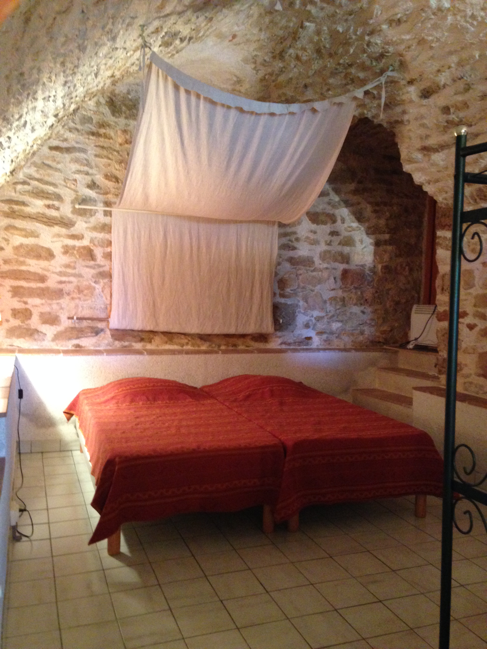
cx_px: 244
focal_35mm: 33
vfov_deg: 55.4
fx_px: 619
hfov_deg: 42.9
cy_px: 324
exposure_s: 1/15
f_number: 2.4
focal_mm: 4.12
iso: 400
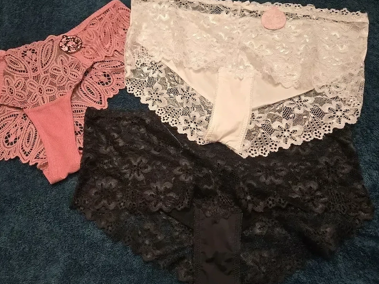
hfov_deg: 61.3
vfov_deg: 48.2
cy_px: 129
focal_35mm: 29
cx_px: 157
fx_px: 318
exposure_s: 1/101
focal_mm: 5.4
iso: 500
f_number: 1.8
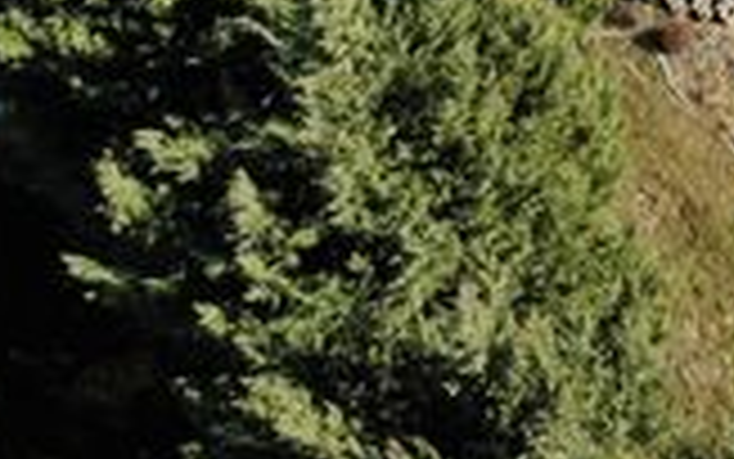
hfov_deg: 24.3
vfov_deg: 14.6
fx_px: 1561
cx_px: 847
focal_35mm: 78
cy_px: -376
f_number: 2.8
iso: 112
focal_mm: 4.5
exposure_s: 1/852
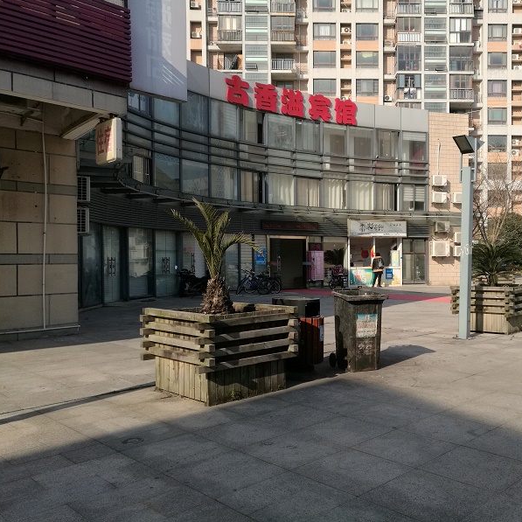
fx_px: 546
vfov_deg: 51.1
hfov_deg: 50.2
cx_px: 347
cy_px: 261
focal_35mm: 32
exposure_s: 1/1010
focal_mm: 4.04
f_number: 2
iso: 50
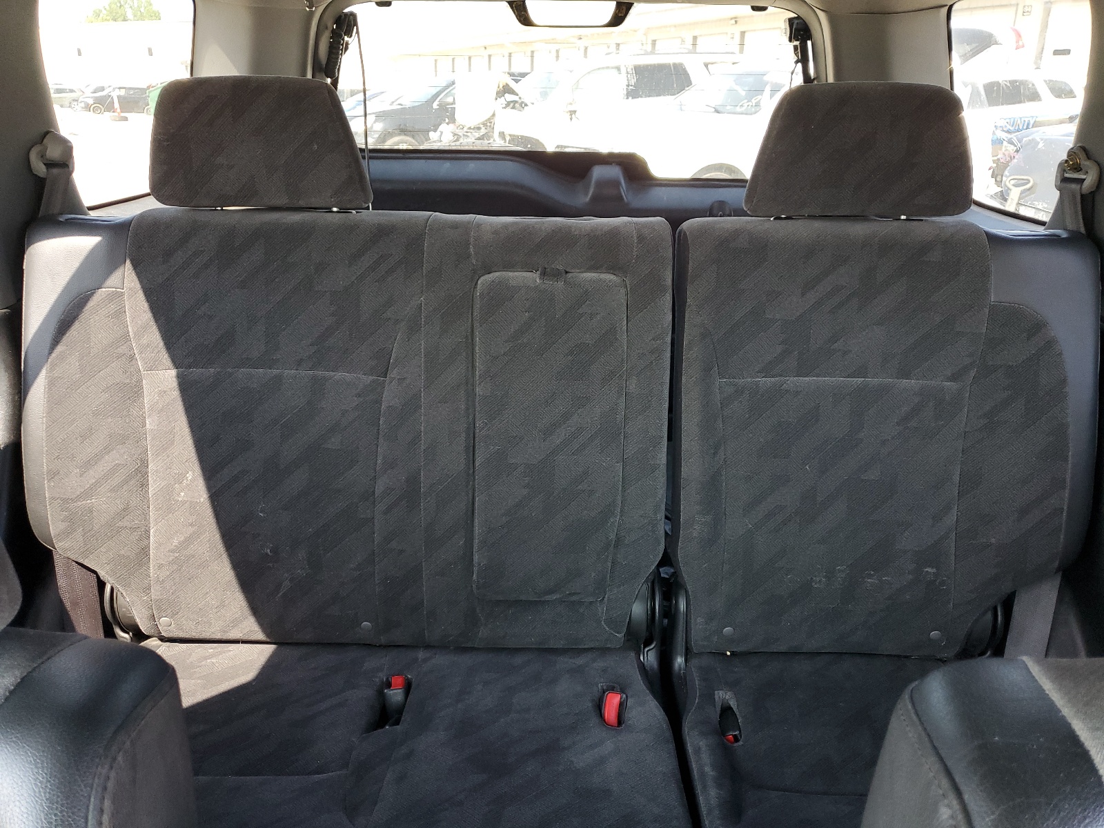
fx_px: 829
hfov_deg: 67.3
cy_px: 414
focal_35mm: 26
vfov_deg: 53.1
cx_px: 552
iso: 97
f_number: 1.5
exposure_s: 1/120
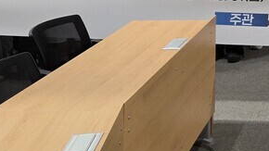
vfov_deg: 13.1
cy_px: -126
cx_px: 365
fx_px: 592
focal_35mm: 83
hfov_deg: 22.4
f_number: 1.8
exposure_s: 1/120
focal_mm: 5.4
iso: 160
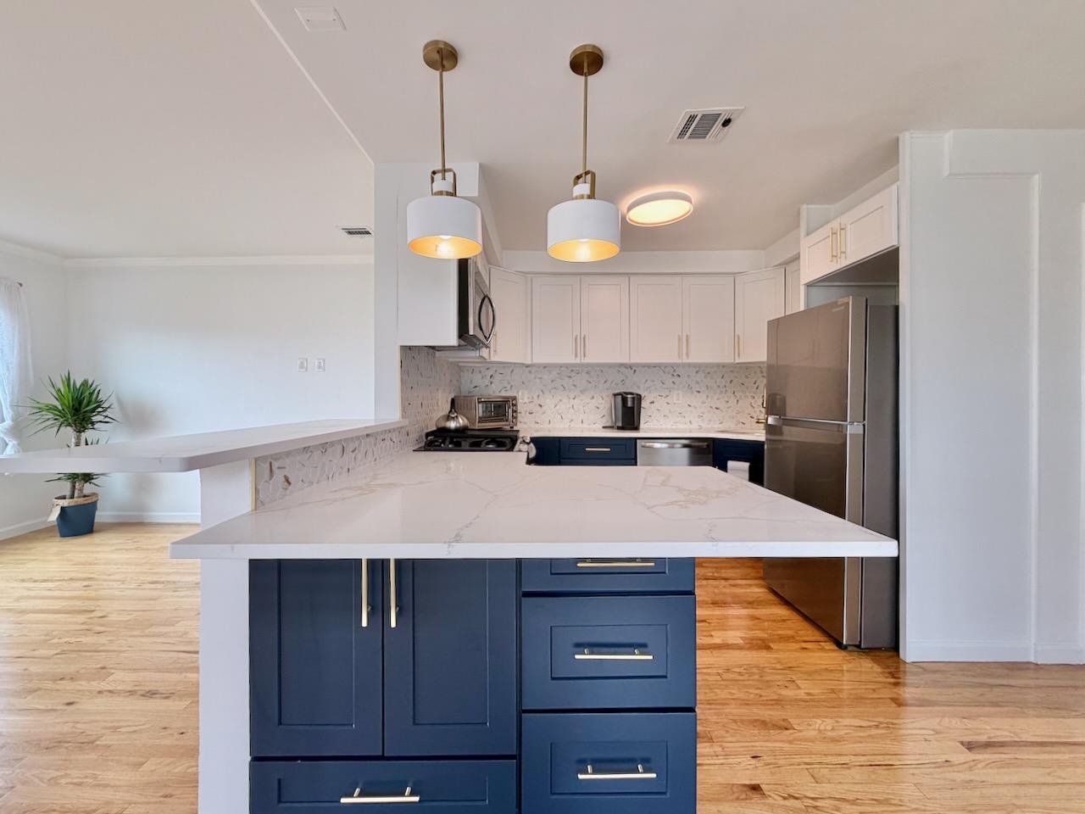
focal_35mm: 14
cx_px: 542
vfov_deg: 85.7
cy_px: 407
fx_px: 439
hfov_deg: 102.1
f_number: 2.2
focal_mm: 2.22
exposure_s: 1/120
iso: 100
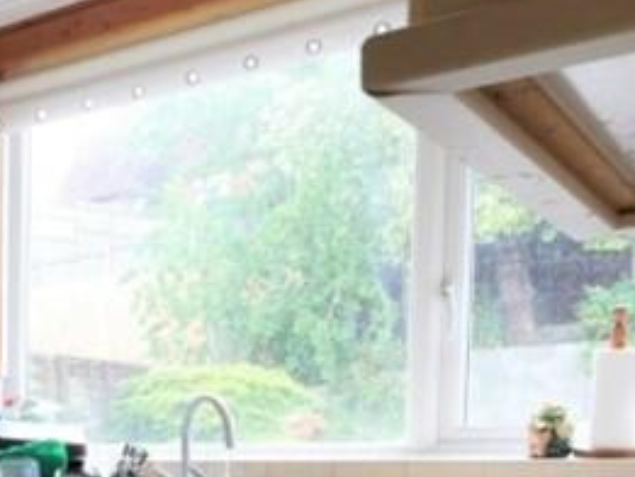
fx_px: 1009
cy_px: 517
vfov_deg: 24.8
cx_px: -260
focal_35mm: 55
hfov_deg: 27.1
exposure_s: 1/60
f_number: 4
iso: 250
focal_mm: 7
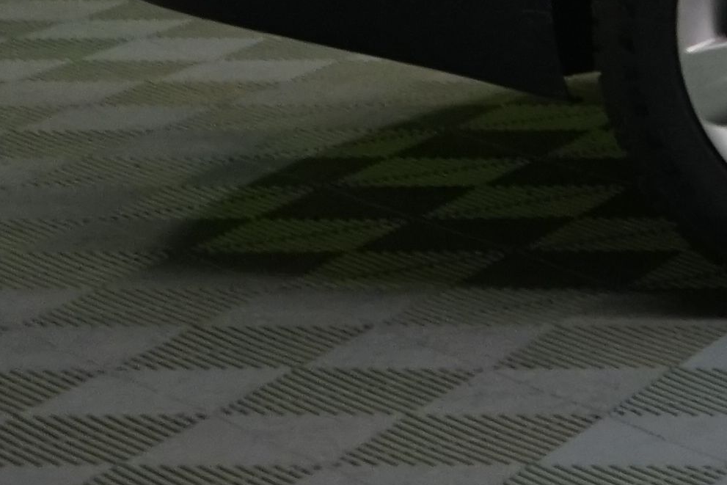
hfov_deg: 8.1
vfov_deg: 6.2
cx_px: 2141
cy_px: -451
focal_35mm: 218
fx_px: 4403
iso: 1600
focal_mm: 36
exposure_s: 1/50
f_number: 4.5
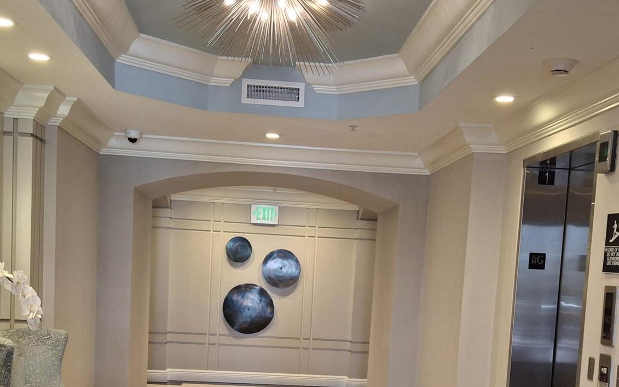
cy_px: 334
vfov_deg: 26.2
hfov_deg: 41.8
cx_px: 304
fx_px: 810
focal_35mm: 48
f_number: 1.8
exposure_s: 1/60
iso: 200
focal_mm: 4.69
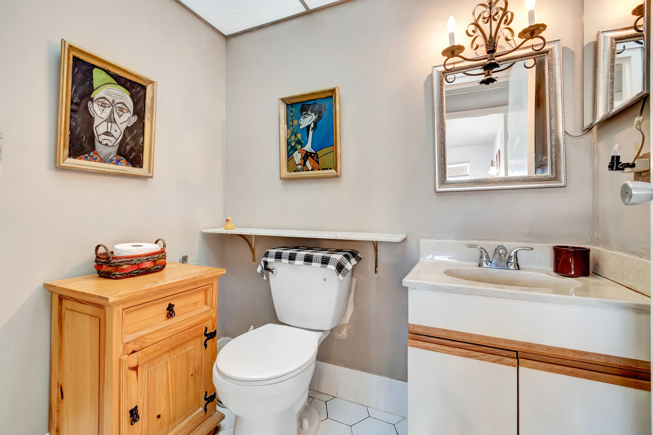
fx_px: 272
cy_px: 218
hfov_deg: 100.4
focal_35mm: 15
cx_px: 326
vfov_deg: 77.3
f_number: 8
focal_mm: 10
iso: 1100
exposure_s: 1/15
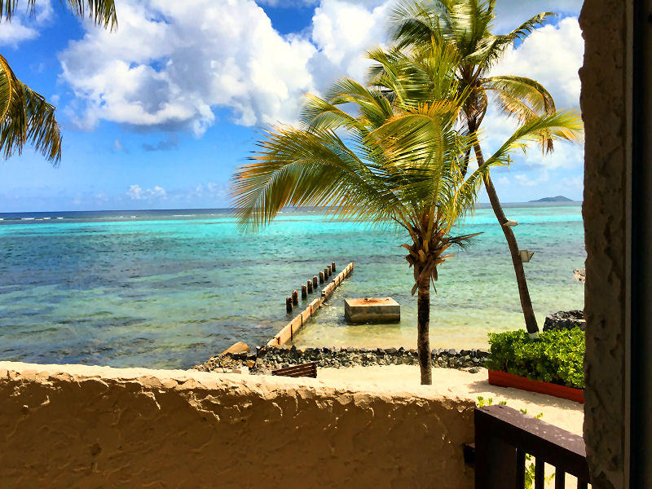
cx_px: 326
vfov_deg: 48.2
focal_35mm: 29
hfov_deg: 61.7
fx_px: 546
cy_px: 244
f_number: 2.2
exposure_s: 1/3300
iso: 32
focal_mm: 4.15
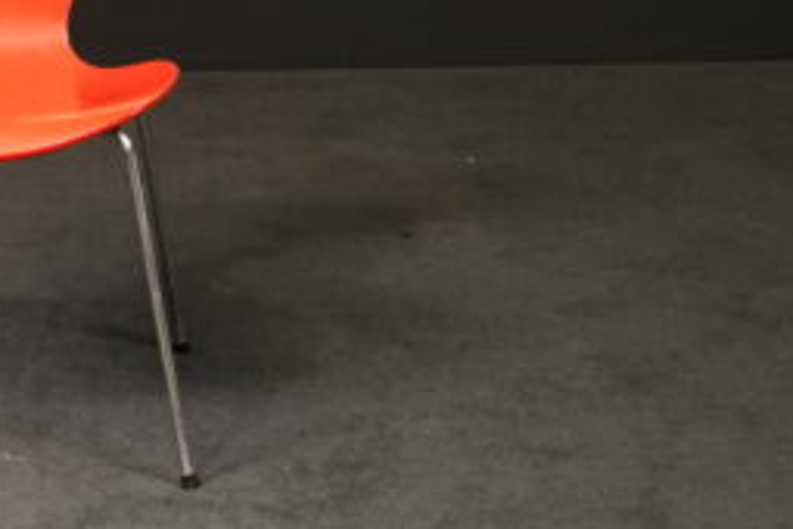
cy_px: 118
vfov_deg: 9.7
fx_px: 3106
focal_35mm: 141
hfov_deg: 14.3
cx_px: -6
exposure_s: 1/100
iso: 5000
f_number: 7.1
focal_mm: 60
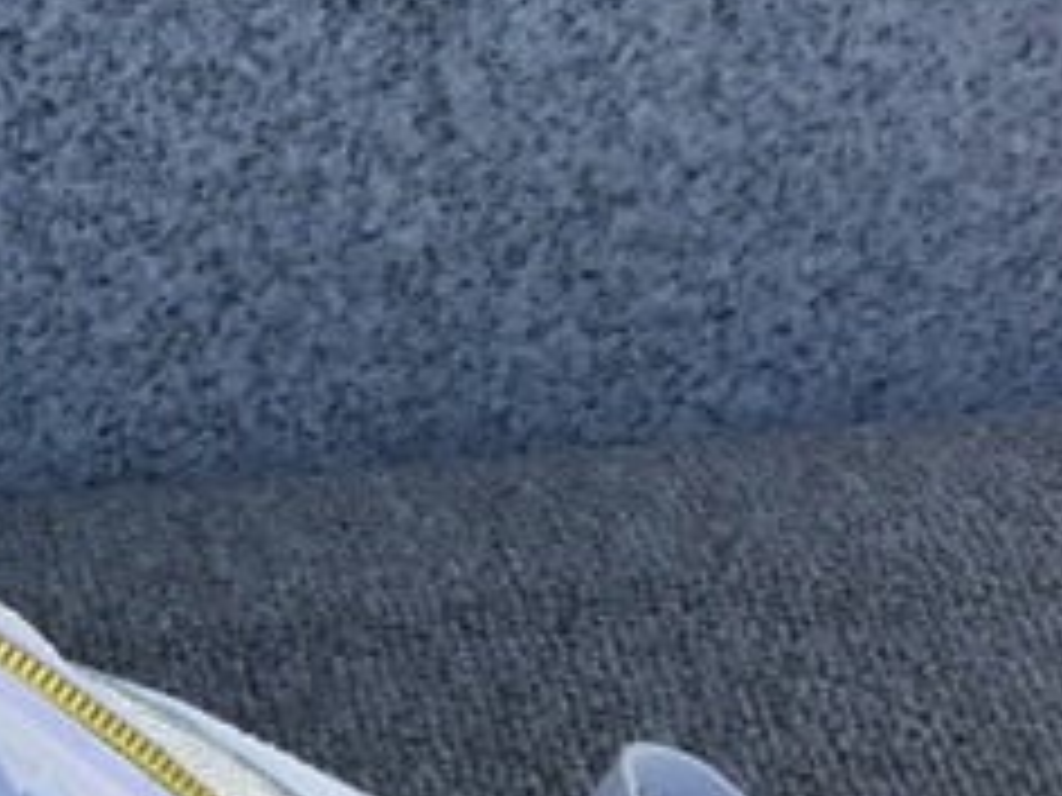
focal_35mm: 118
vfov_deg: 11.8
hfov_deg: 16.2
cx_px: -112
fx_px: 3620
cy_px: 1347
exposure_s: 1/512
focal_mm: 3.3
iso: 25
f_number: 2.4
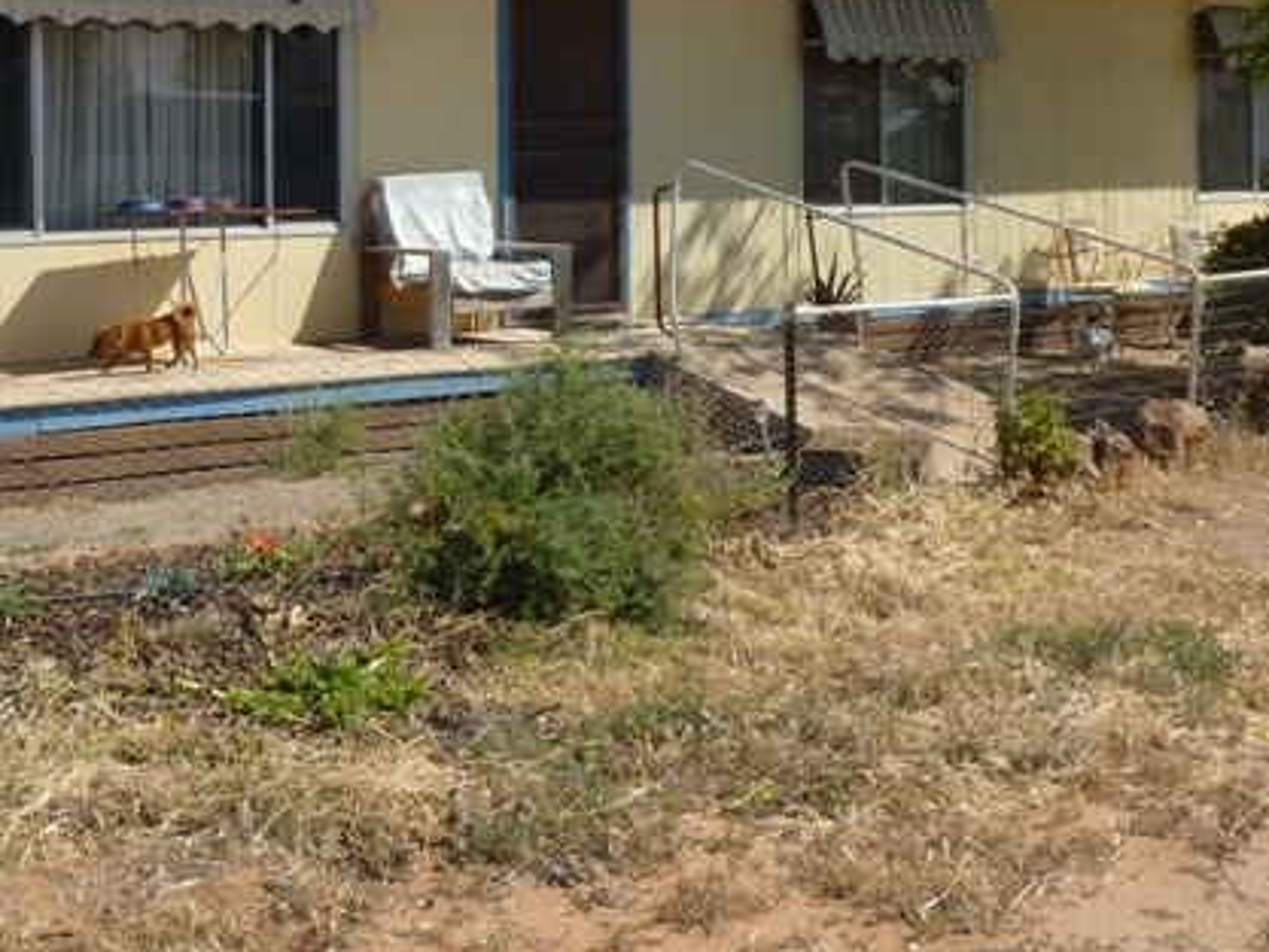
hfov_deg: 39.4
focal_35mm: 48
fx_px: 1760
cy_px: 143
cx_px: 487
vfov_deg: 29.3
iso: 100
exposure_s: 1/500
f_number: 5.6
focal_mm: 4.1
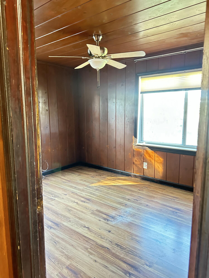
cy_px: 139
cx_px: 104
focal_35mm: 24
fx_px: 193
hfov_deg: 56.8
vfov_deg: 71.6
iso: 1250
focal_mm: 6.86
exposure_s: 1/30
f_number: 1.78
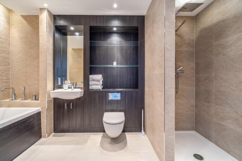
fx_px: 108
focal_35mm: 16
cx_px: 121
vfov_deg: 73.8
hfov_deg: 96.7
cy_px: 80
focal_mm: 16
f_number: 8
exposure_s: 1/3
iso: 400
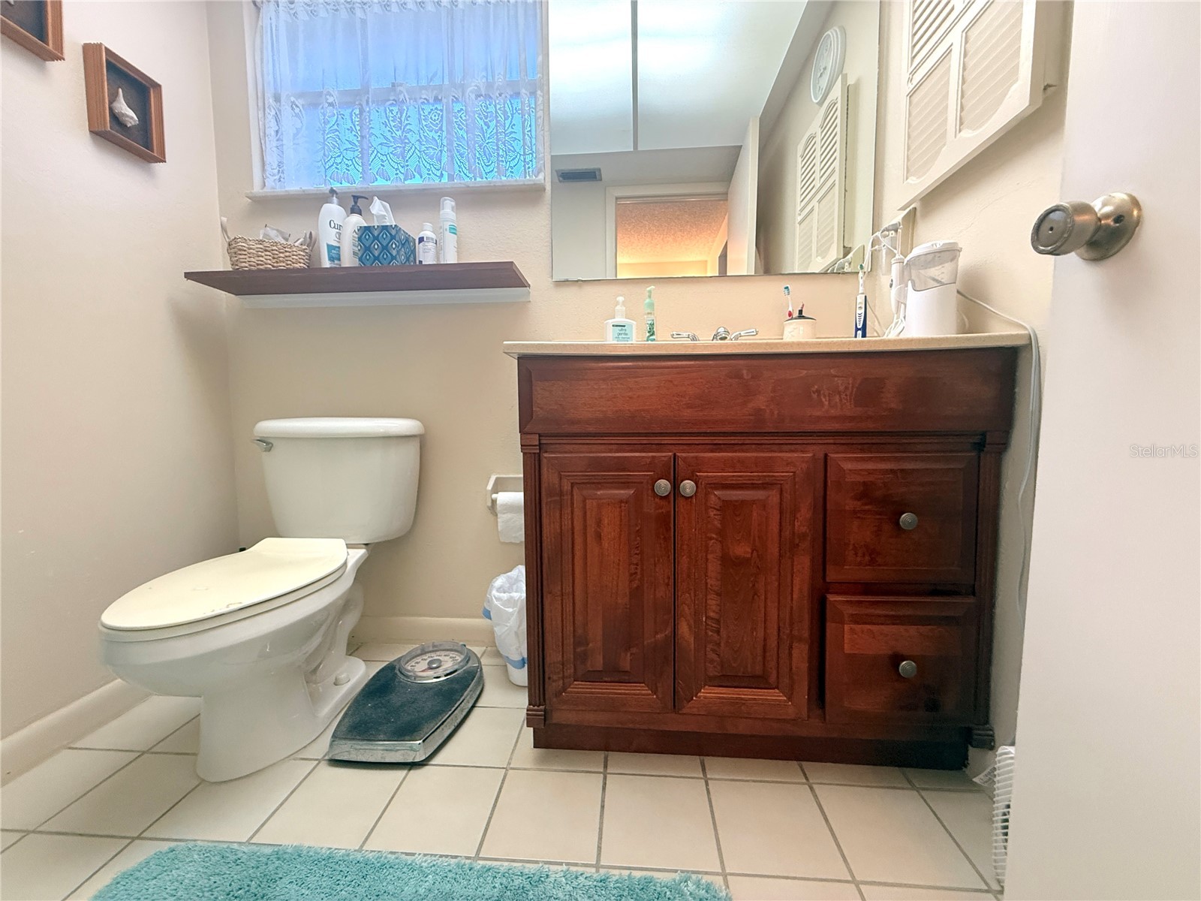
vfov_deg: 85.7
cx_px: 600
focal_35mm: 14
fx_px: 486
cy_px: 450
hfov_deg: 102.1
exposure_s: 1/120
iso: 400
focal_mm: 2.22
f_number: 2.2
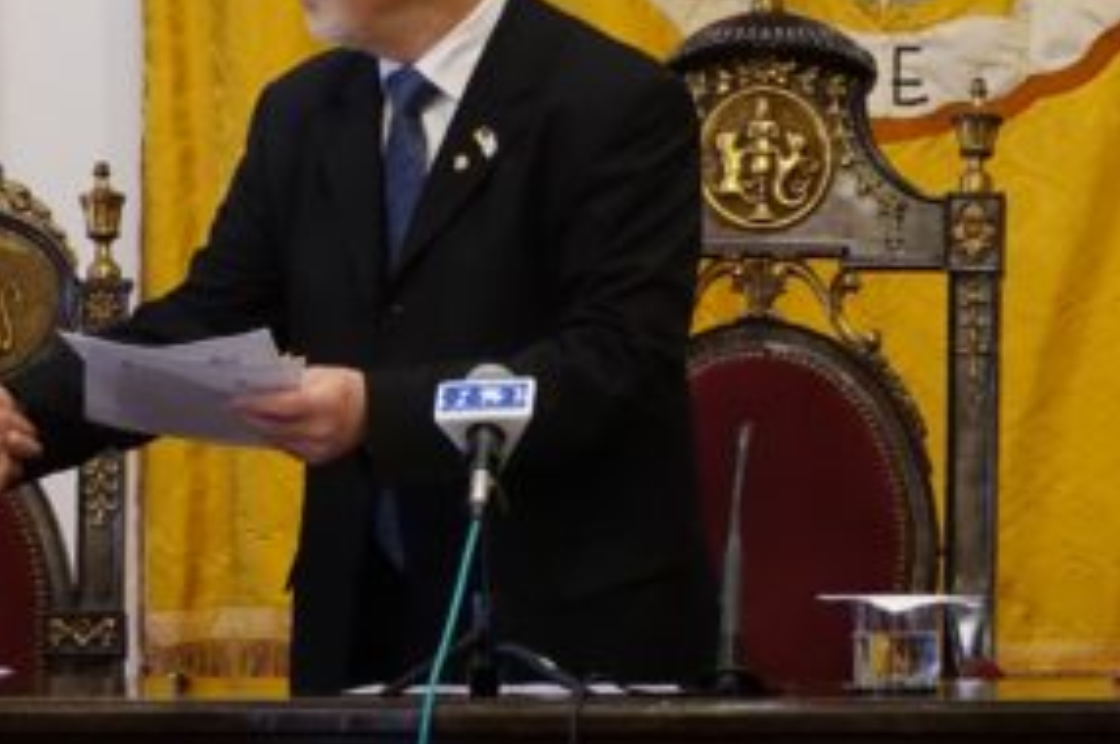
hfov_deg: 6.7
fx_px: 9633
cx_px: 591
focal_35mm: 310
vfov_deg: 4.4
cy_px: -106
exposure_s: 1/125
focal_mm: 44.93
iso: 1600
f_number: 4
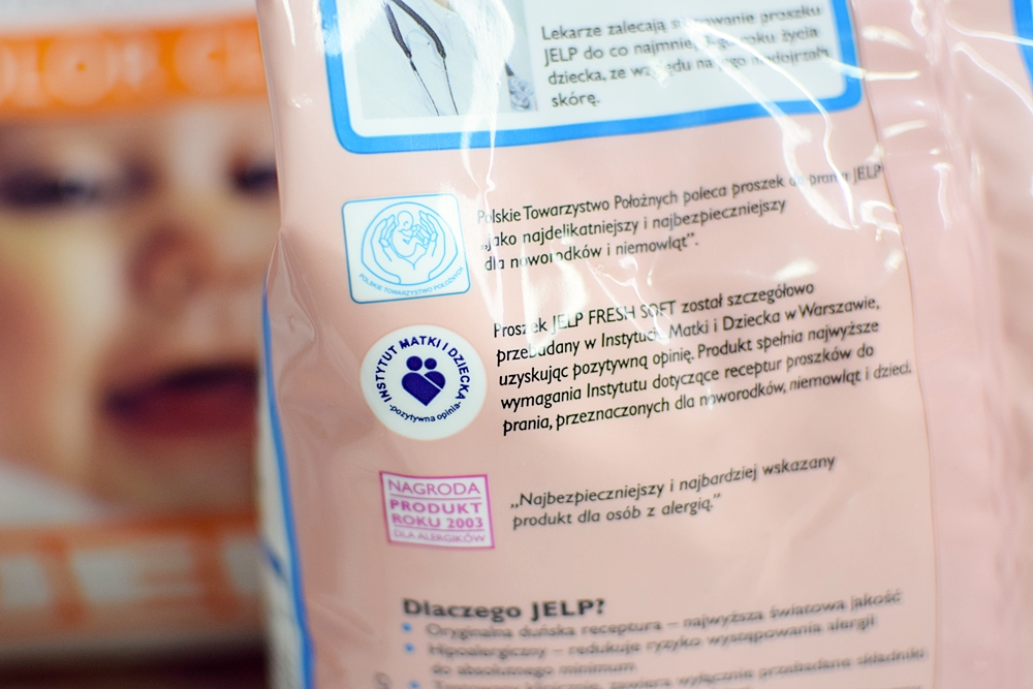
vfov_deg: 25.8
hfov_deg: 37.8
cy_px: 344
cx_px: 516
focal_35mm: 52
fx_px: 1507
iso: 800
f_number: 2.8
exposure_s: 1/640
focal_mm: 35
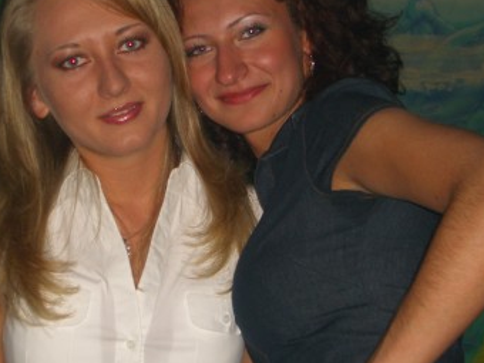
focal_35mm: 120
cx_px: 209
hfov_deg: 16.4
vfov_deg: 12.3
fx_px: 1678
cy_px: 171
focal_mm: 14.2
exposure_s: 1/60
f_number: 4
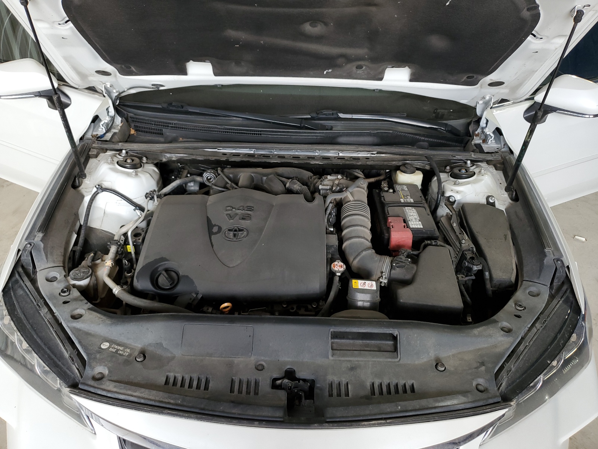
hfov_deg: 67.3
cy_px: 224
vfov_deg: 53.1
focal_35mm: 26
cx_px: 299
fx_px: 449
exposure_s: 1/120
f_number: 1.5
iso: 59
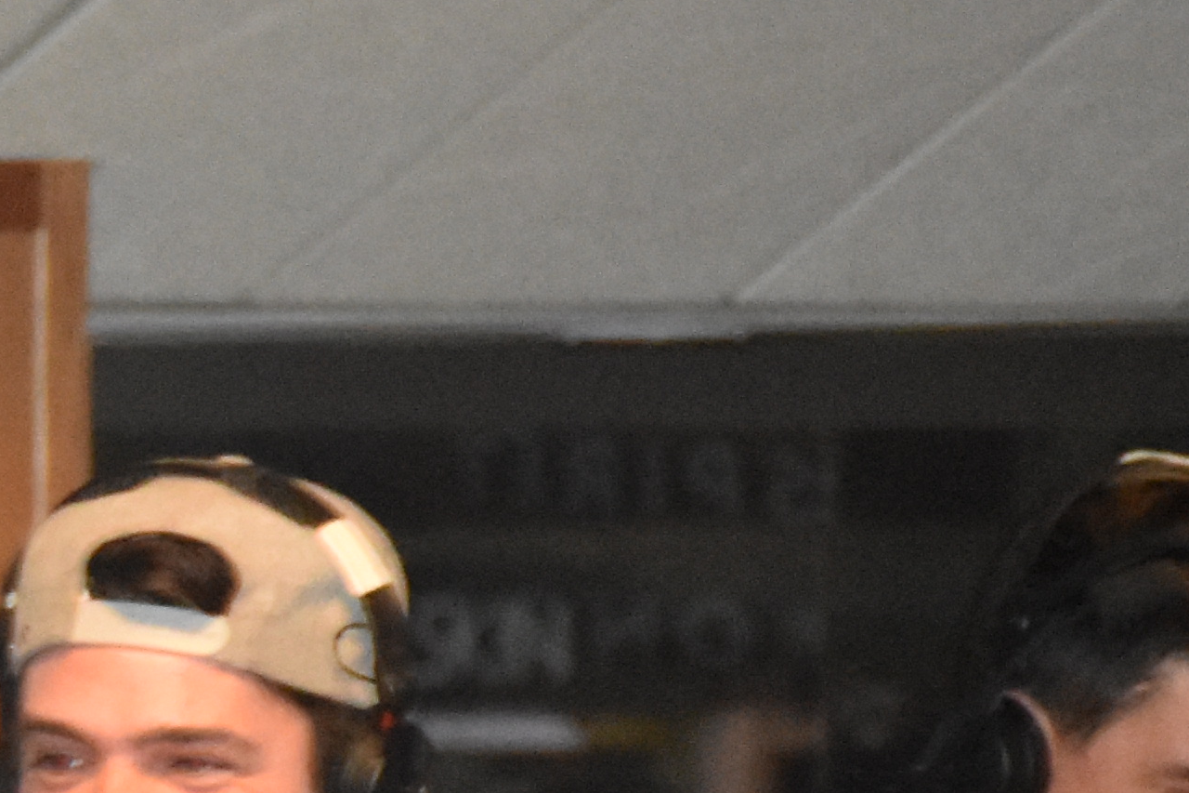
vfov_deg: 3.0
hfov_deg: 4.4
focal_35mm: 464
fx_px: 15322
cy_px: 1110
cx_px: -1185
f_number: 5
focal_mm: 66
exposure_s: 1/60
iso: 5000
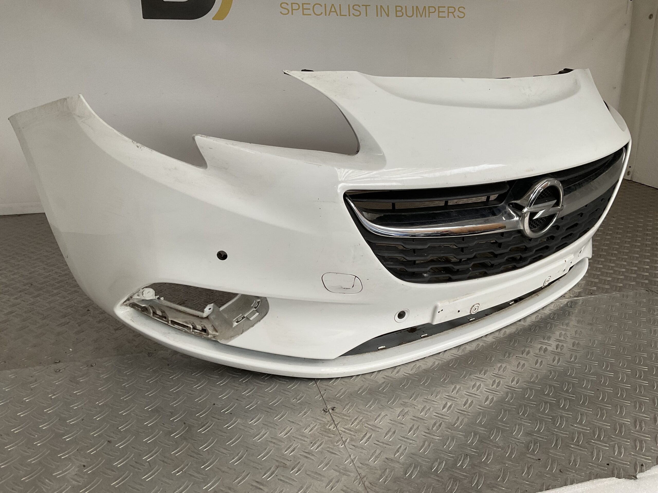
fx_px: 551
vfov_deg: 48.2
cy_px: 246
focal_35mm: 29
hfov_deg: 61.7
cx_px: 329
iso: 50
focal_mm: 3
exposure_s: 1/120
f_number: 1.8
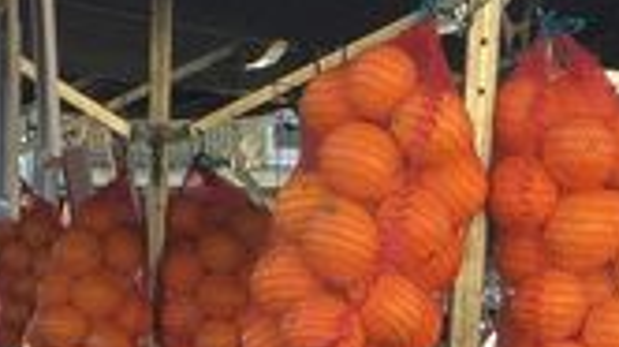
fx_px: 2968
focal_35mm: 181
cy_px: 888
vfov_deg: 6.3
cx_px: 287
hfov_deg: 11.9
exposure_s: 1/299
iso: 32
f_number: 2.2
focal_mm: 4.15
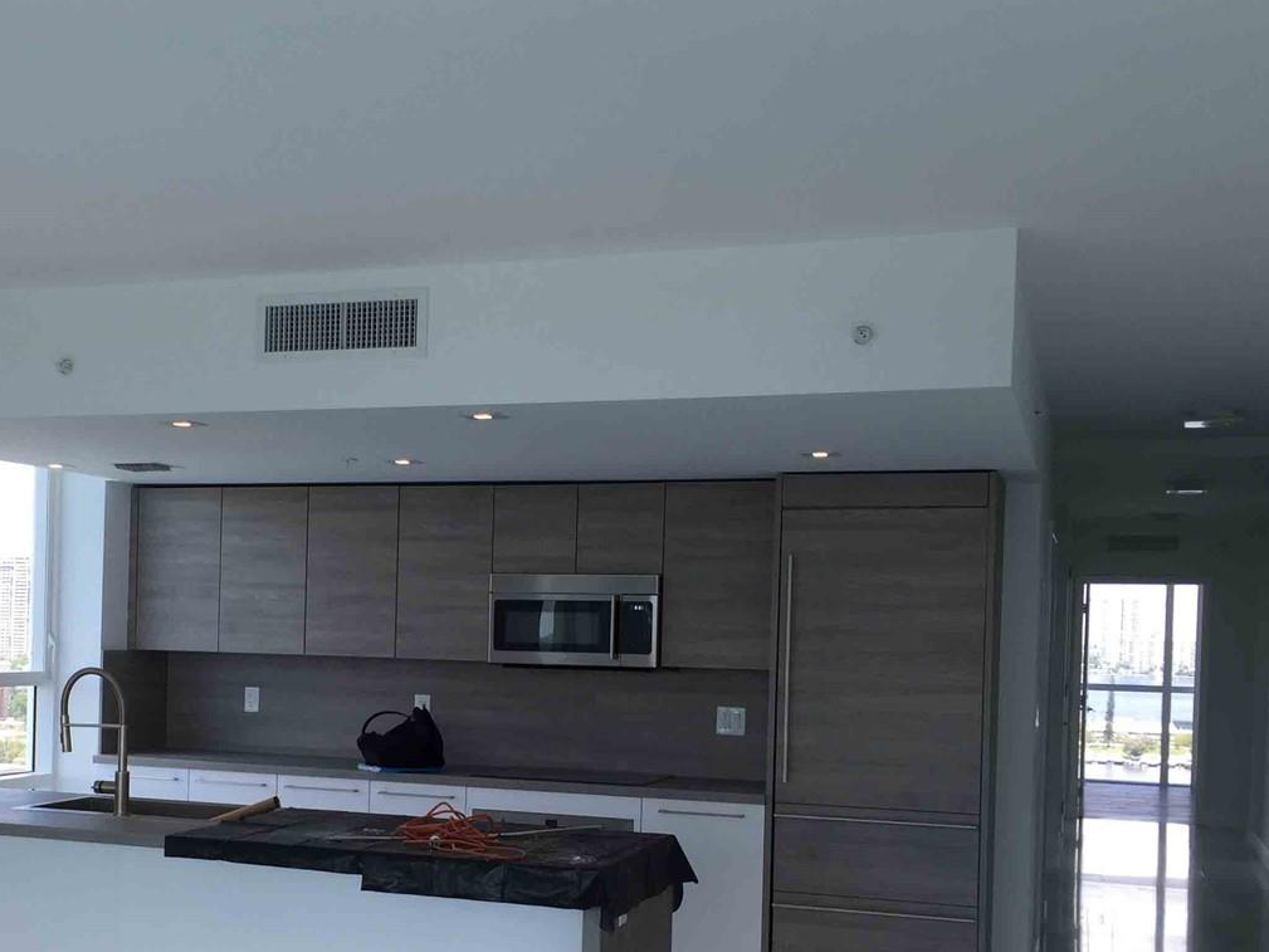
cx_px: 366
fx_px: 1687
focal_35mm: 46
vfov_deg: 31.3
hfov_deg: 40.4
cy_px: 641
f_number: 2.2
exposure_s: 1/265
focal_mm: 4.15
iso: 32
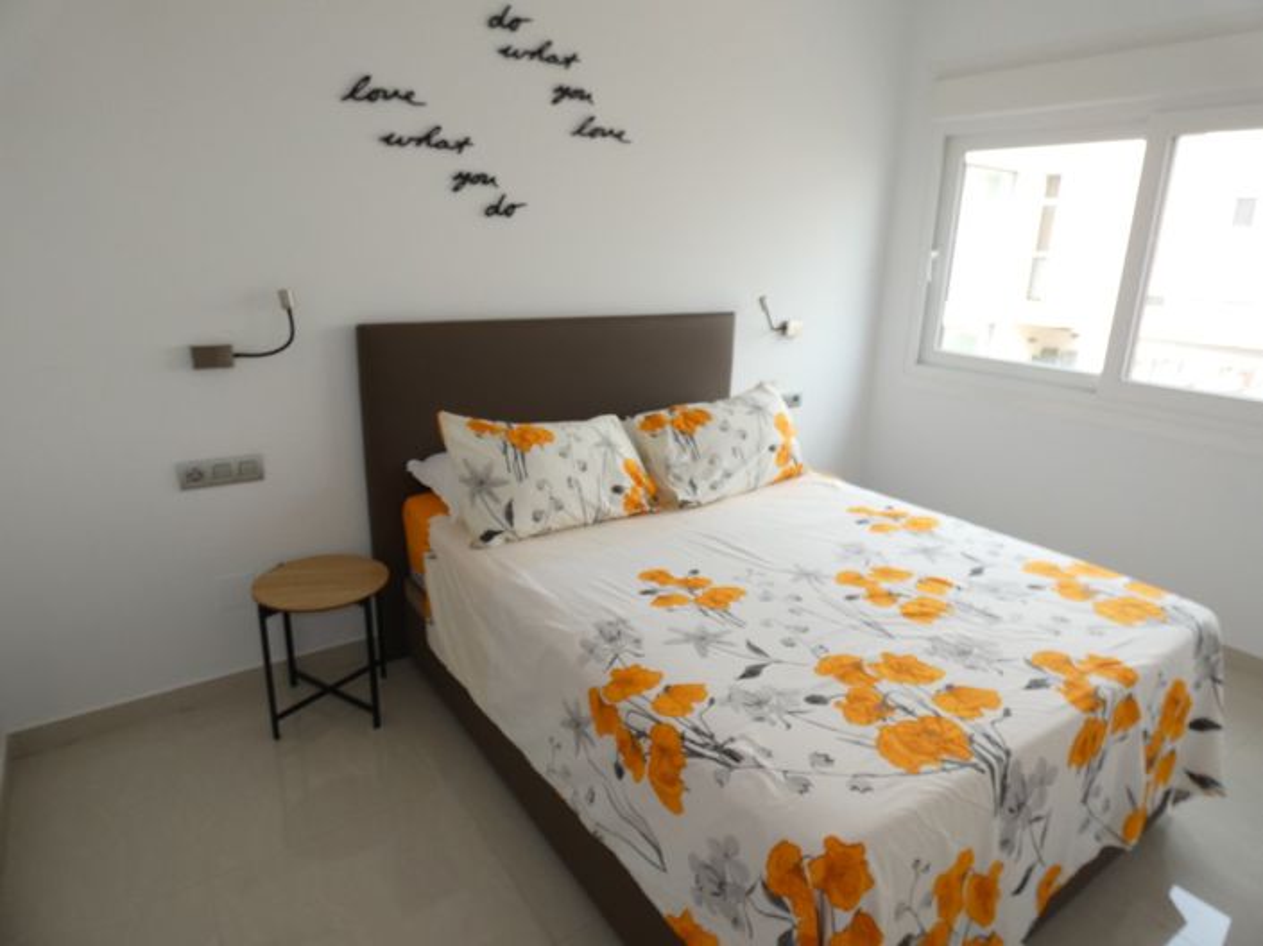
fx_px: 729
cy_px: 473
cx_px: 632
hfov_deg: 81.8
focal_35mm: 20
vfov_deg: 65.9
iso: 80
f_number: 2.8
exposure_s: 1/60
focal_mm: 3.6
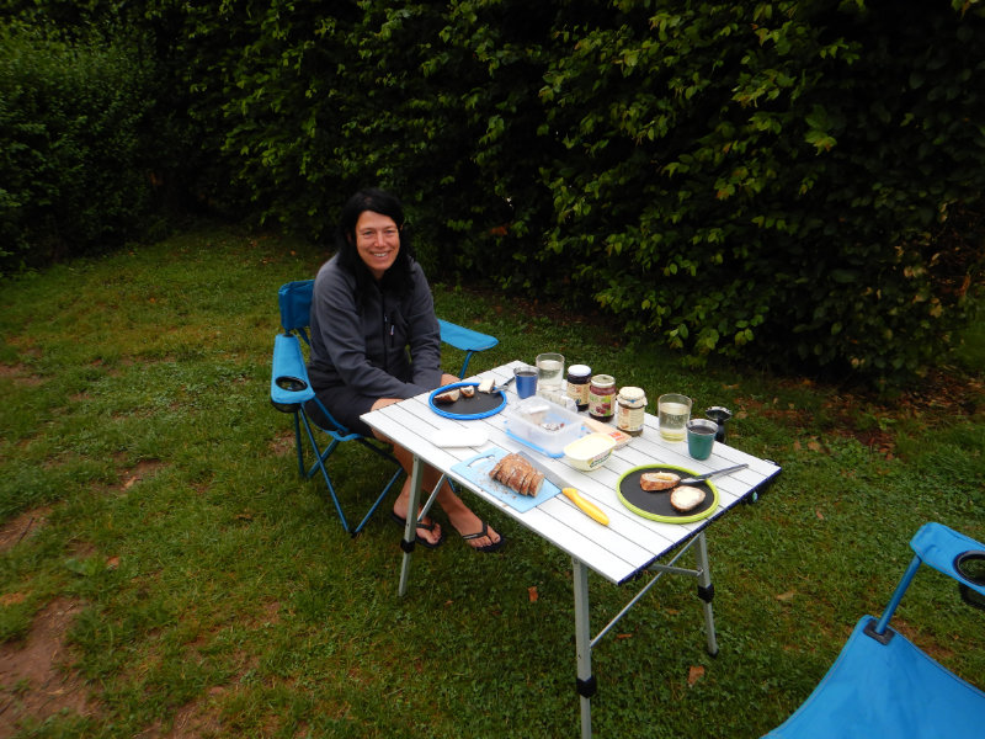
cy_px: 370
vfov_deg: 56.8
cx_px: 492
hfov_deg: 71.6
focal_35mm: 24
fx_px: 683
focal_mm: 4.3
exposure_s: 1/400
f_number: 2.8
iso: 125
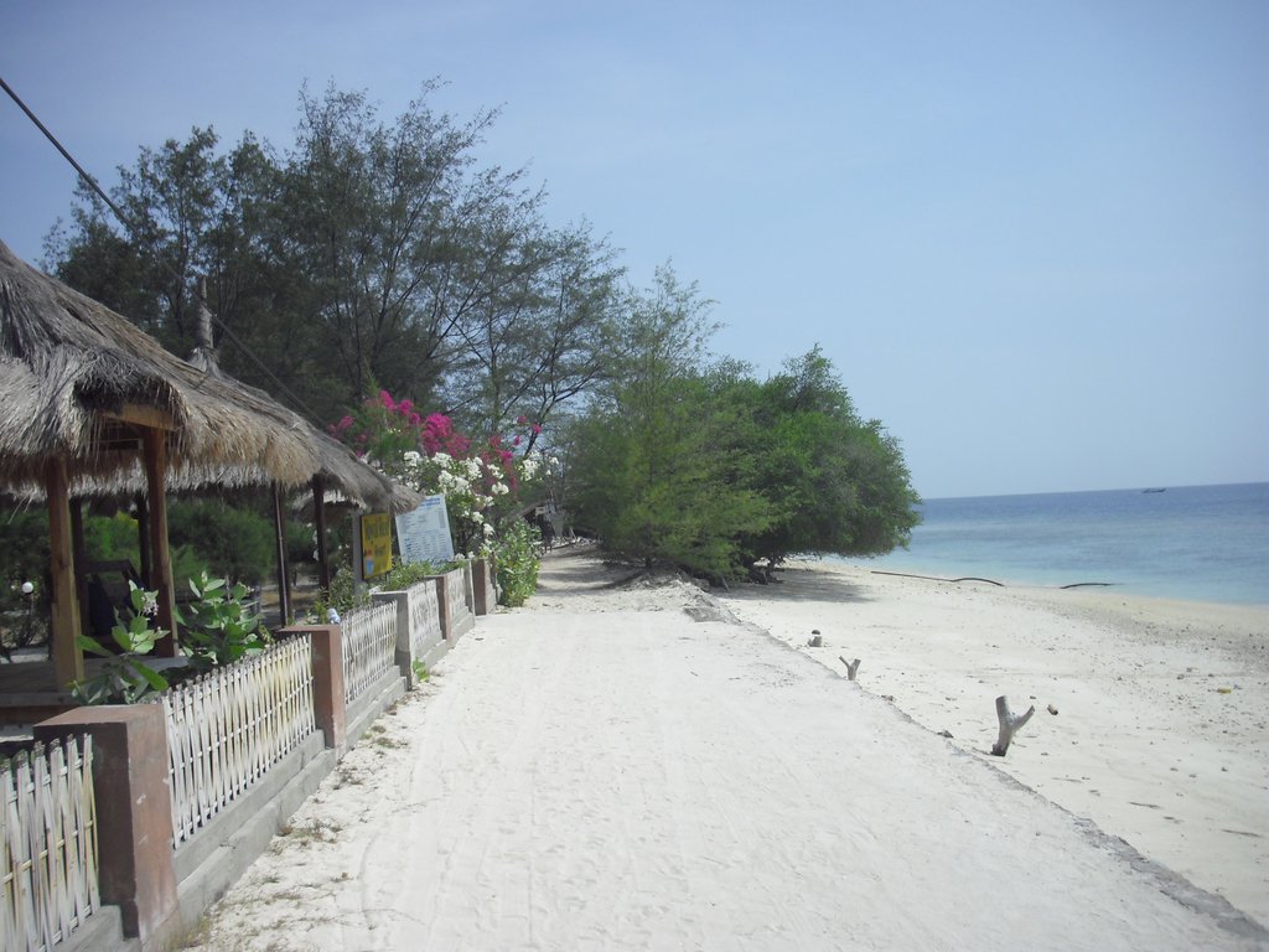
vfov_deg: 37.7
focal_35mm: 38
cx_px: 634
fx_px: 1393
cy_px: 476
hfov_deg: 49.0
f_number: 8
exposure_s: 1/400
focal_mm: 6.2
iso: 100
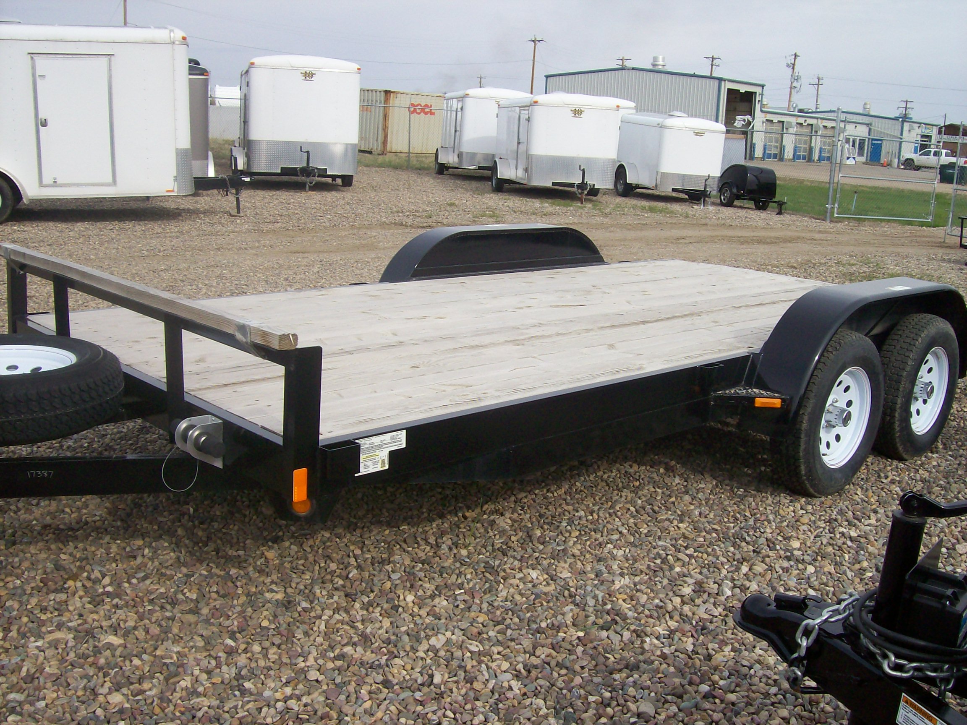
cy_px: 362
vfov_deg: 39.7
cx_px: 484
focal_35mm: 36
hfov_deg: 51.4
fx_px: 1006
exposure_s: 1/507
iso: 80
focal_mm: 6
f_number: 4.8
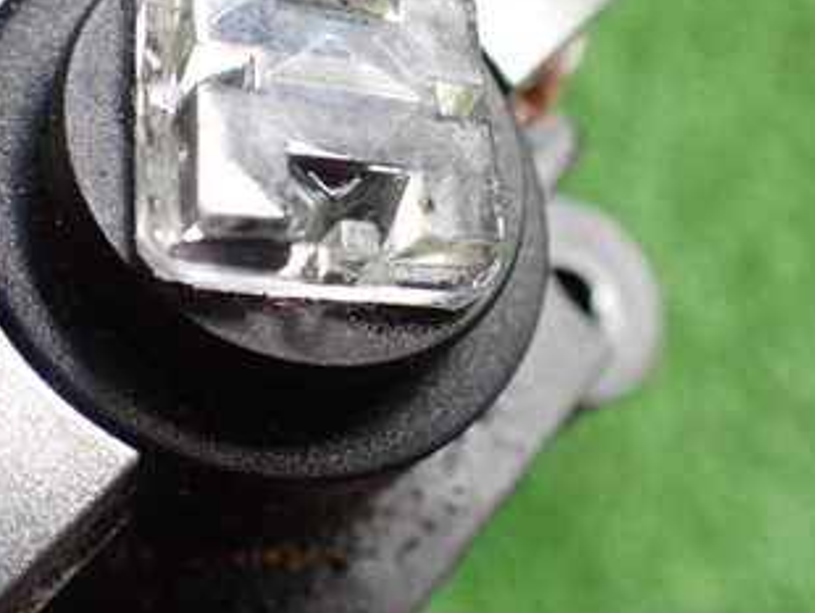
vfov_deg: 25.0
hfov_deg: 33.2
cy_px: 160
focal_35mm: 58
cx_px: 379
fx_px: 1367
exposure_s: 1/100
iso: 800
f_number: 2.3
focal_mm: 5.4
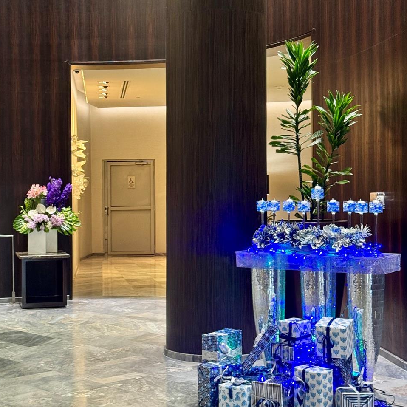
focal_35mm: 68
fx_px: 905
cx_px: 164
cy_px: 189
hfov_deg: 25.3
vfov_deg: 25.4
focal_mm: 6.76
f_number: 1.78
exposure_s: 1/40
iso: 200
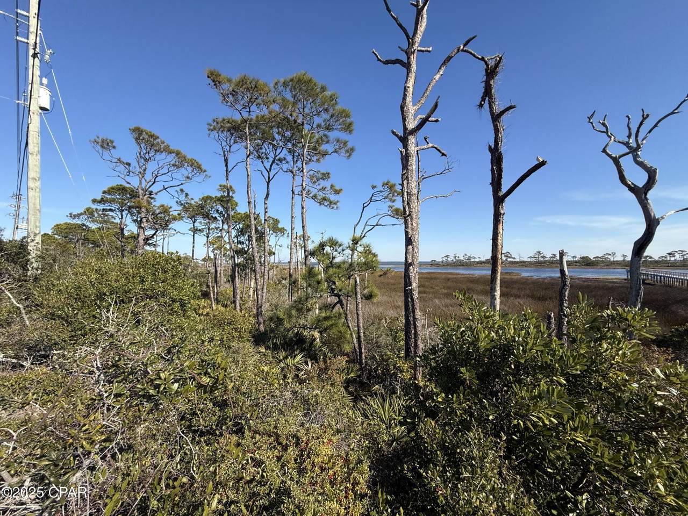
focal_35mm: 14
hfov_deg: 102.1
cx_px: 344
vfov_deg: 85.7
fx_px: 278
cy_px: 258
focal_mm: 2.22
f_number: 2.2
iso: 50
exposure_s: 1/1961
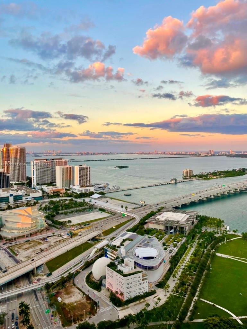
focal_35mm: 26
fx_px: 247
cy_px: 164
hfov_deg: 53.1
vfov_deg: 67.3
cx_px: 124
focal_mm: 4.2
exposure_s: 1/225
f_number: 1.6
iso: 32
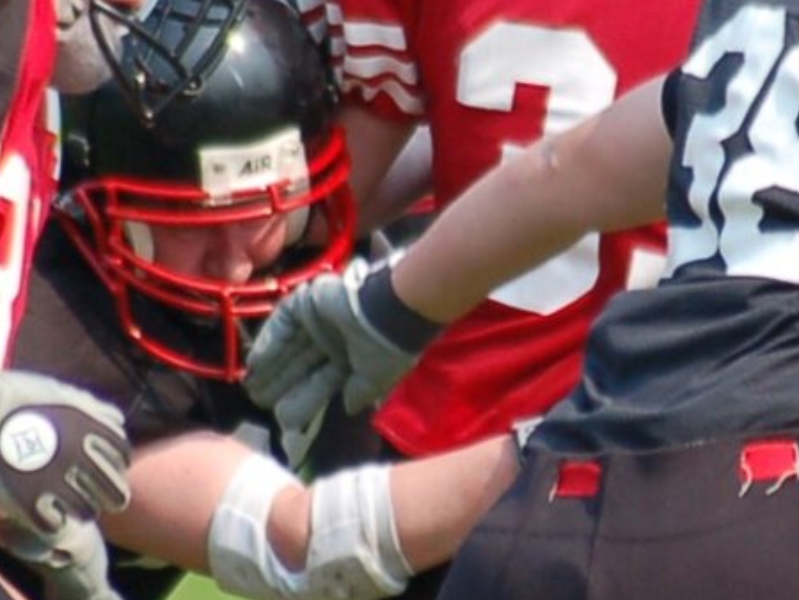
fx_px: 39006
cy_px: 229
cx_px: 623
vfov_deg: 0.9
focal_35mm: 1689
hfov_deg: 1.2
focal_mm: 240
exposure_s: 1/1000
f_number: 5.3
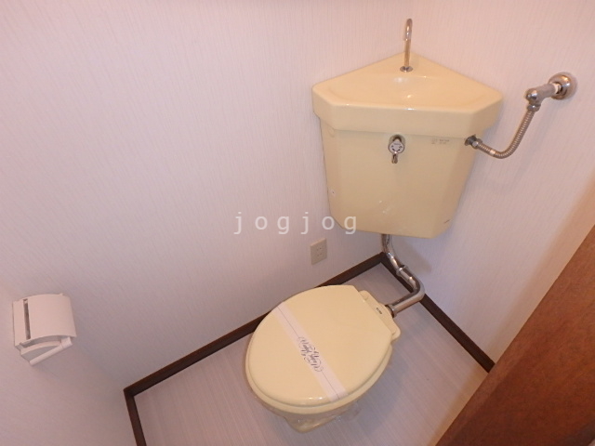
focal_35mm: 21
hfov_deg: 79.0
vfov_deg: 63.4
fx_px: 361
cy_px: 223
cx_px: 298
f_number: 3.5
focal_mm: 3.7
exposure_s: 1/30
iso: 400
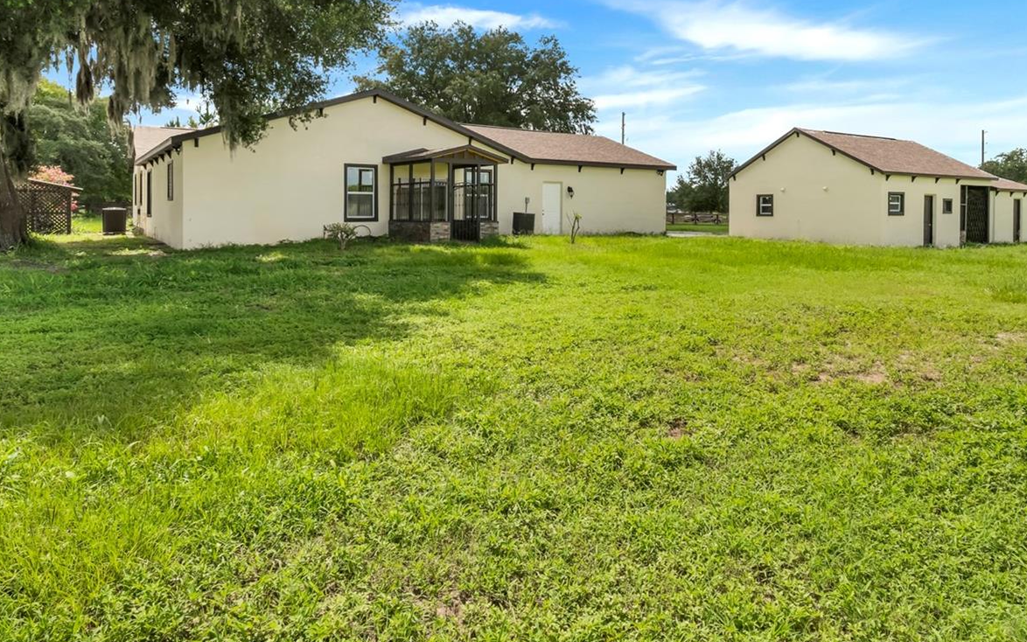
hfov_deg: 70.2
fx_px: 729
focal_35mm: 26
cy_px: 205
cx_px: 563
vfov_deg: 46.7
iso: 100
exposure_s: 1/40
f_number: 8
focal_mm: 12.5
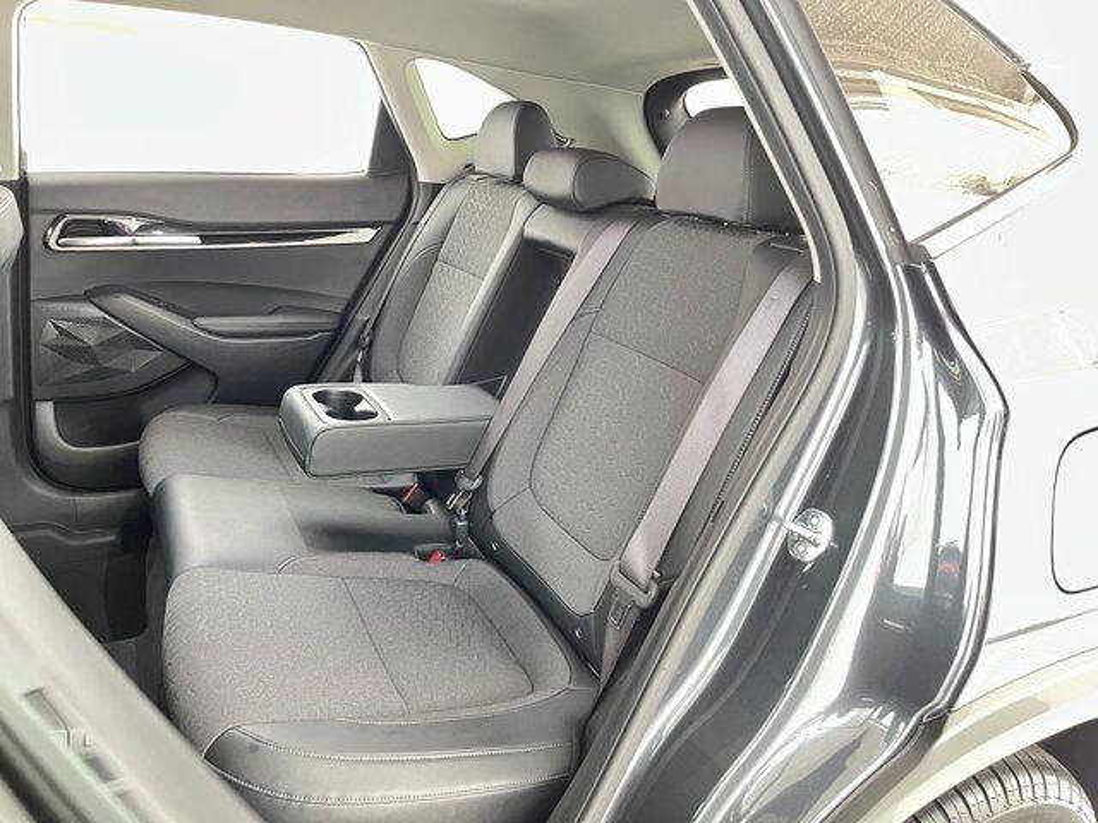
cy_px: 412
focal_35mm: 26
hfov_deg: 67.3
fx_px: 825
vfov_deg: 53.1
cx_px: 549
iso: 800
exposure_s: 1/24
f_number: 1.6
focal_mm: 5.1
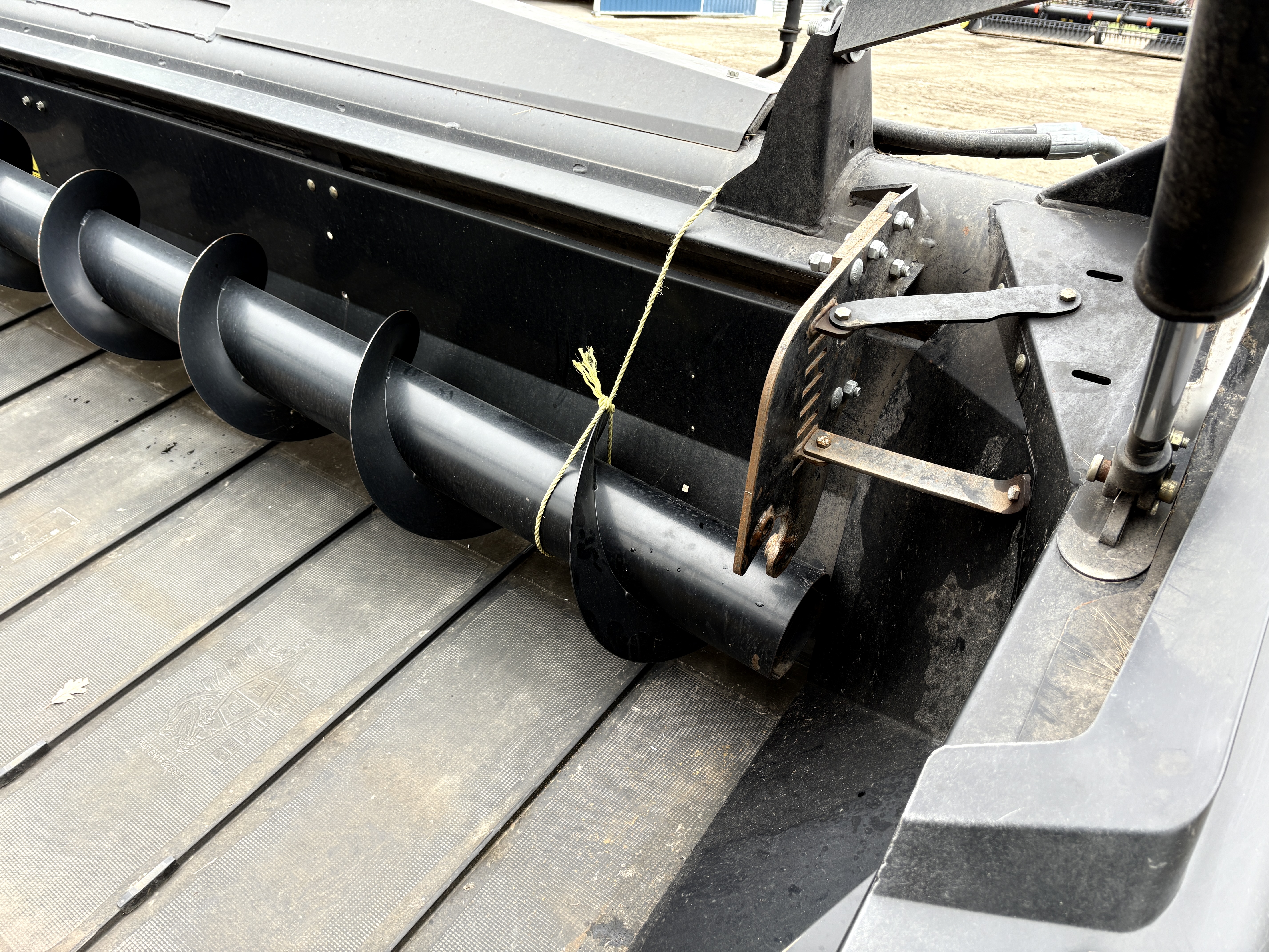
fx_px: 953
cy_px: 476
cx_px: 634
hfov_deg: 67.3
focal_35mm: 26
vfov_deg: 53.1
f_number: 1.6
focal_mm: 5.96
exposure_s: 1/121
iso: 64
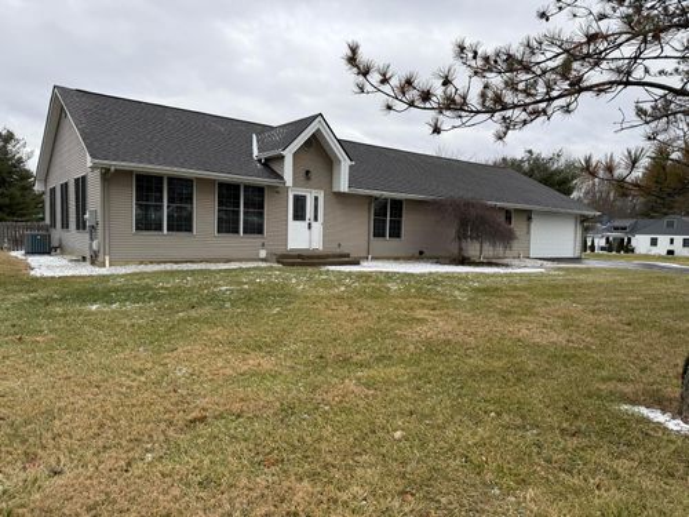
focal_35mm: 24
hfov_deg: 71.6
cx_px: 344
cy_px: 258
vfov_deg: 56.8
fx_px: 478
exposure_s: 1/858
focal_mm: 6.76
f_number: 1.78
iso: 80
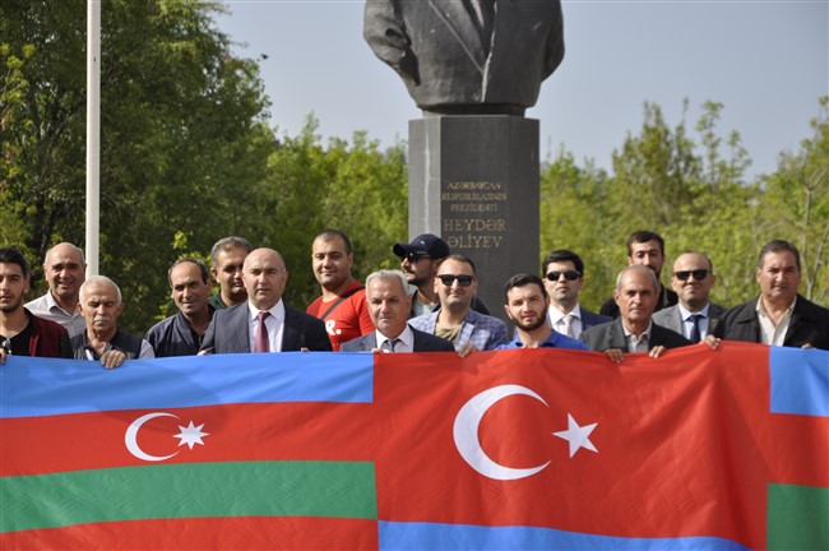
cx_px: 414
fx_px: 3106
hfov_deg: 15.2
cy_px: 276
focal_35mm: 135
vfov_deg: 10.1
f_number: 7.1
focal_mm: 90
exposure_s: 1/640
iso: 250
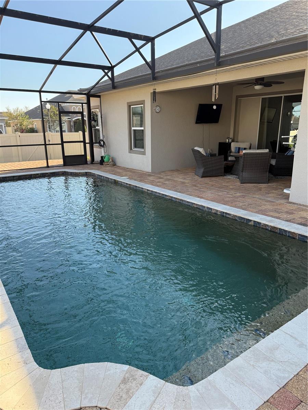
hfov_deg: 56.8
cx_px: 154
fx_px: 285
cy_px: 205
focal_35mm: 24
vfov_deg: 71.6
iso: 100
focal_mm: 6.76
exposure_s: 1/796
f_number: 1.78
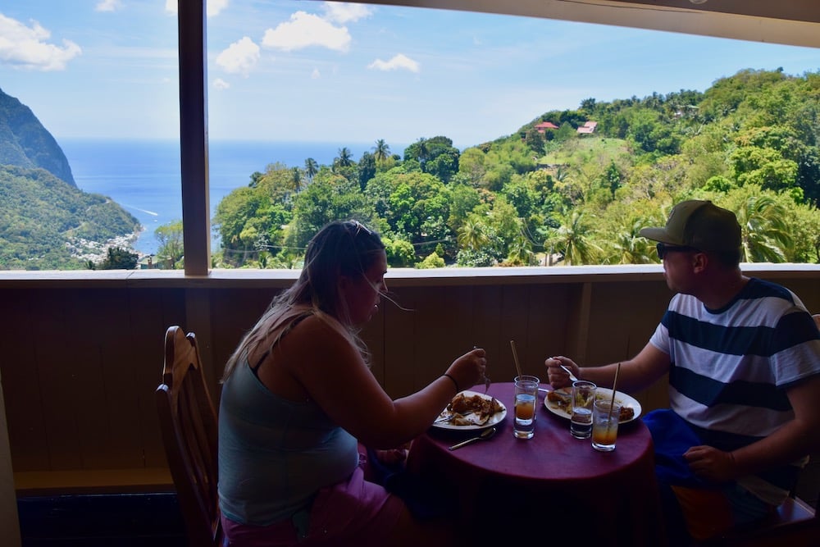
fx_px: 615
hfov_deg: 67.4
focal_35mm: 27
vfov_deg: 47.9
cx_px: 410
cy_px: 274
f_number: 10
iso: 400
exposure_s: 1/320
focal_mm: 18
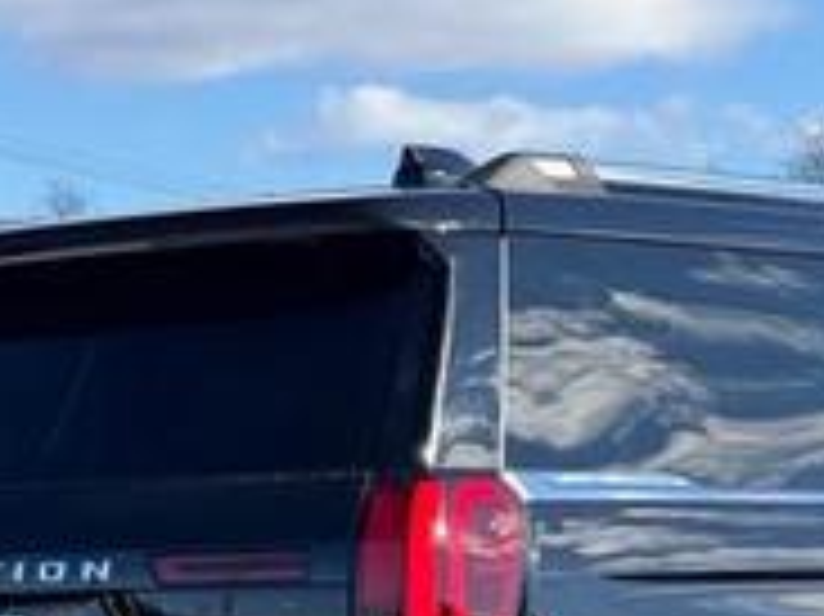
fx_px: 3140
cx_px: 617
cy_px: 737
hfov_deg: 14.9
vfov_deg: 11.0
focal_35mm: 132
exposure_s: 1/1724
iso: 64
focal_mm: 6.76
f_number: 1.78
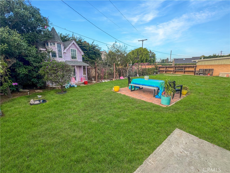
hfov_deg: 106.2
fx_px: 86
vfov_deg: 89.9
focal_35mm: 13
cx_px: 115
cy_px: 86
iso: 32
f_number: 1.8
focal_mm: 1.57
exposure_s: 1/110
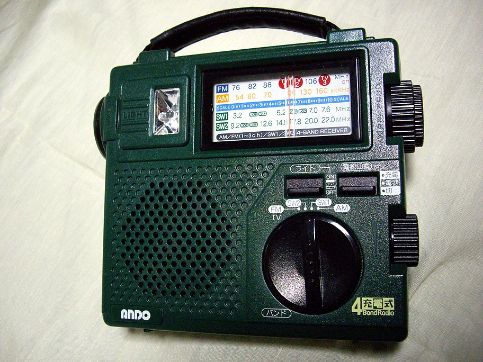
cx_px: 242
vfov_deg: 37.7
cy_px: 181
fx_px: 530
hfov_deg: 49.0
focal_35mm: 38
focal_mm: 7.9
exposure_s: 1/80
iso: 800
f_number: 2.8
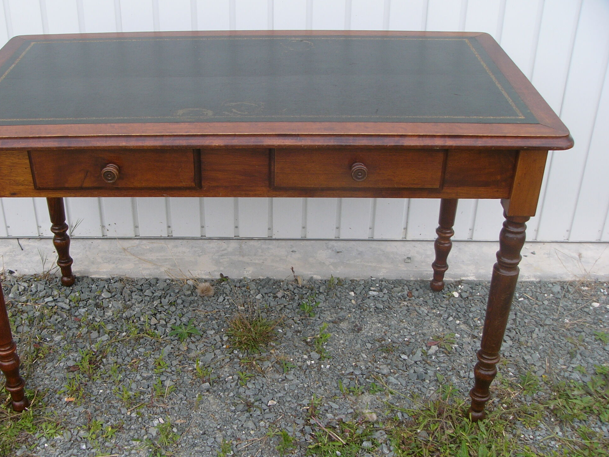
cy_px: 250
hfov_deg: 43.7
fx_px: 757
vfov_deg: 33.6
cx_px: 250
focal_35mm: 43
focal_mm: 6
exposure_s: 1/125
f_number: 4
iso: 50
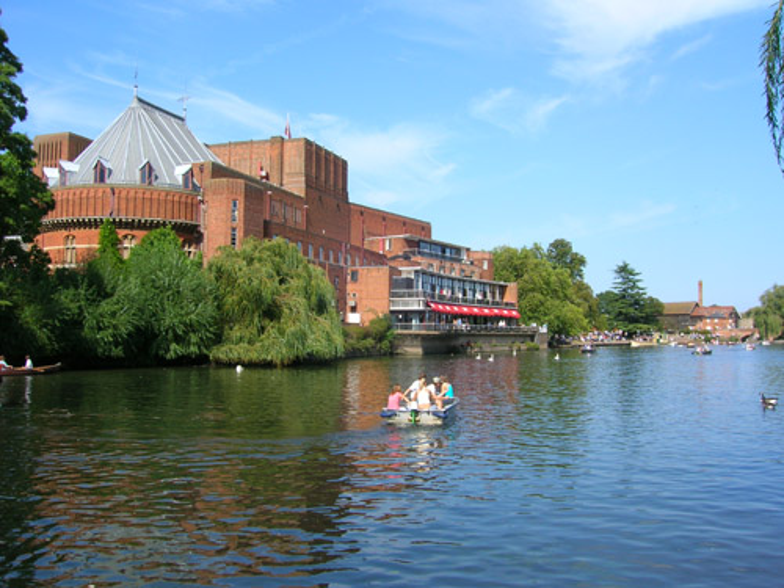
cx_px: 392
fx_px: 770
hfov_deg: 54.0
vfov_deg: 41.8
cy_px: 294
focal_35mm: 34
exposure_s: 1/251
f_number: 4.9
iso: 50
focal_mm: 5.7
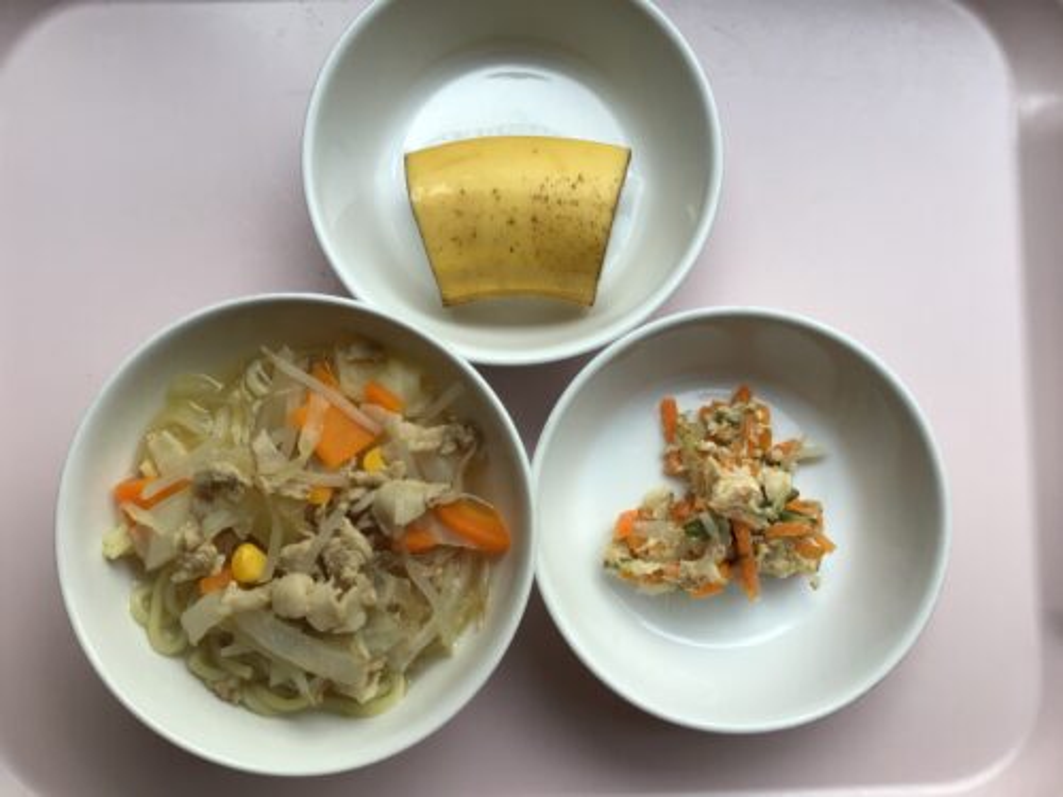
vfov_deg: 45.4
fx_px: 952
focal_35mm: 31
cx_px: 532
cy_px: 398
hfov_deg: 58.4
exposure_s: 1/120
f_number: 2.4
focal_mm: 3.3
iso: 25
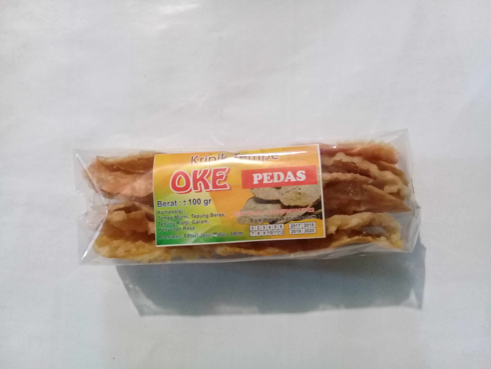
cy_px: 184
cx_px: 246
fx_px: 440
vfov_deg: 45.4
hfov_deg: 58.4
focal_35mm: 31
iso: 400
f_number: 2.2
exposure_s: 1/15
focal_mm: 3.3
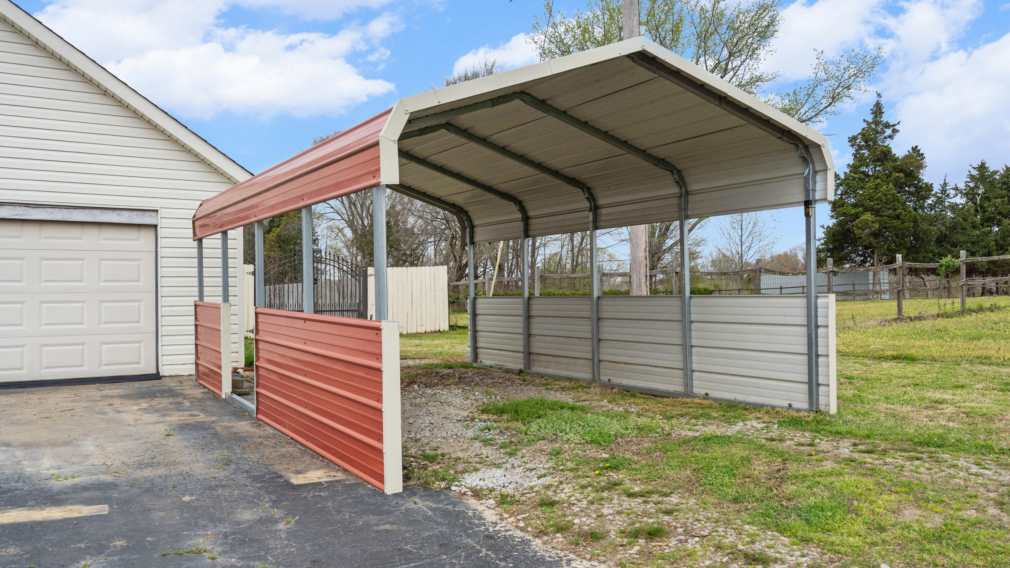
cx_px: 506
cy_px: 280
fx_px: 803
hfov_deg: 64.3
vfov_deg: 38.9
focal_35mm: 30
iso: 800
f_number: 9
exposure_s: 1/500
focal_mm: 28
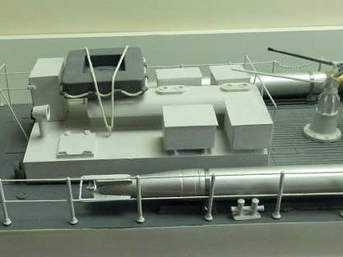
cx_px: 122
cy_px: 172
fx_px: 456
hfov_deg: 40.8
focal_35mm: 46
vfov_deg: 31.3
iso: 1600
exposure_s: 1/100
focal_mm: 5.7
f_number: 3.7
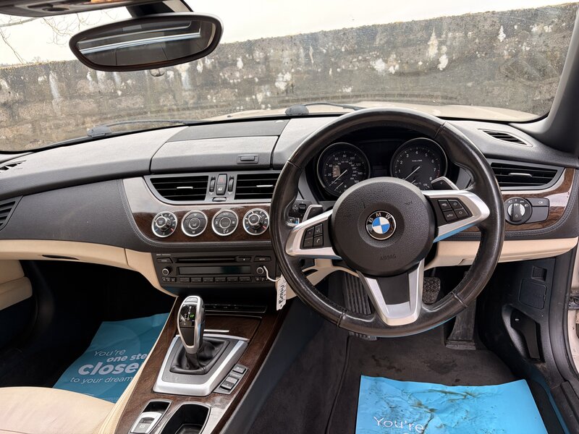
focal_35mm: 26
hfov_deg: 67.3
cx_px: 290
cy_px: 217
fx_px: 435
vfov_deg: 53.1
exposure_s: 1/121
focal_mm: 5.96
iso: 64
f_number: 1.6
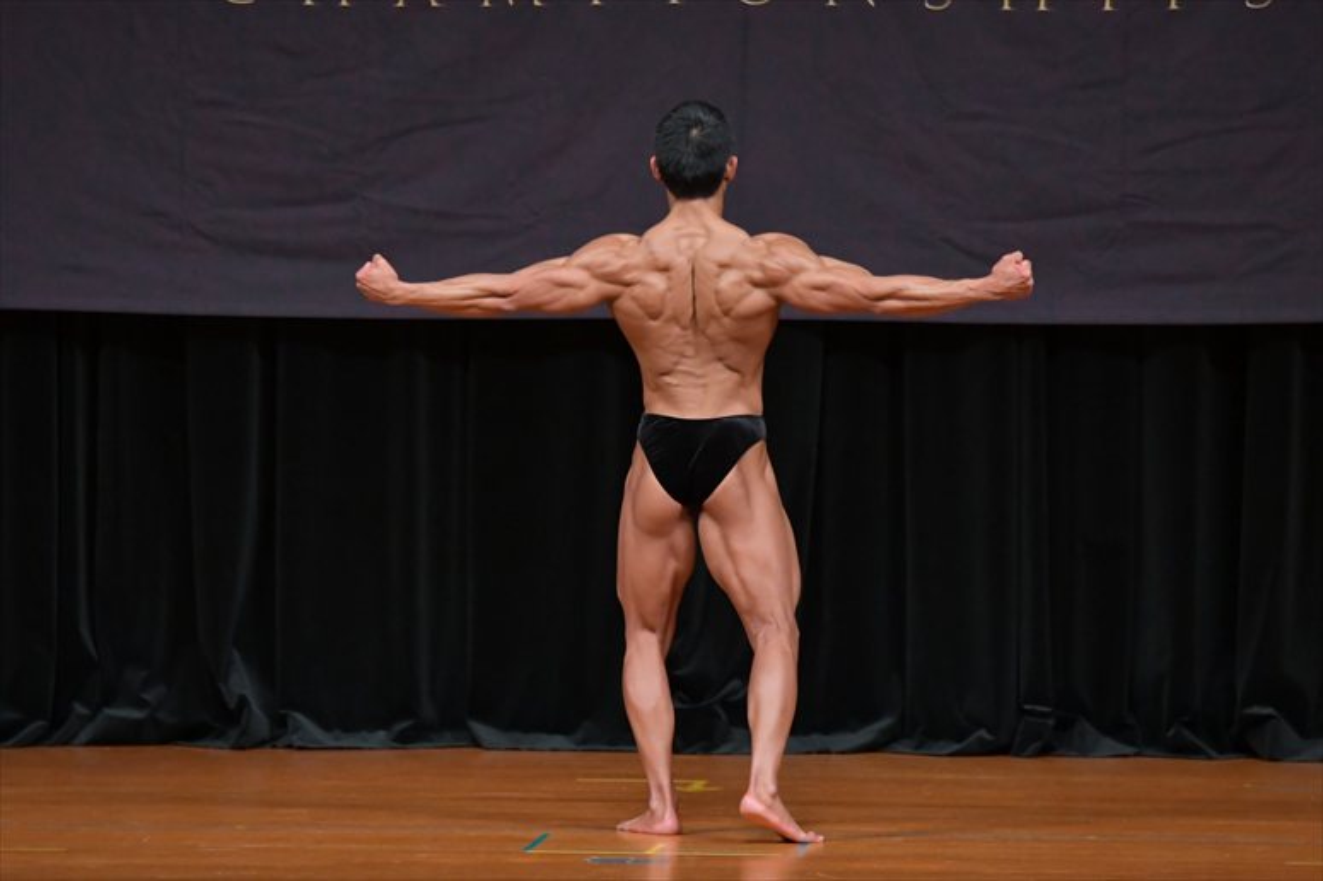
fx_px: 10469
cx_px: 662
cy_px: 440
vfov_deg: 4.8
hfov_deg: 7.2
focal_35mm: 285
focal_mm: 190
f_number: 5.6
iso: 4000
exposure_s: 1/400
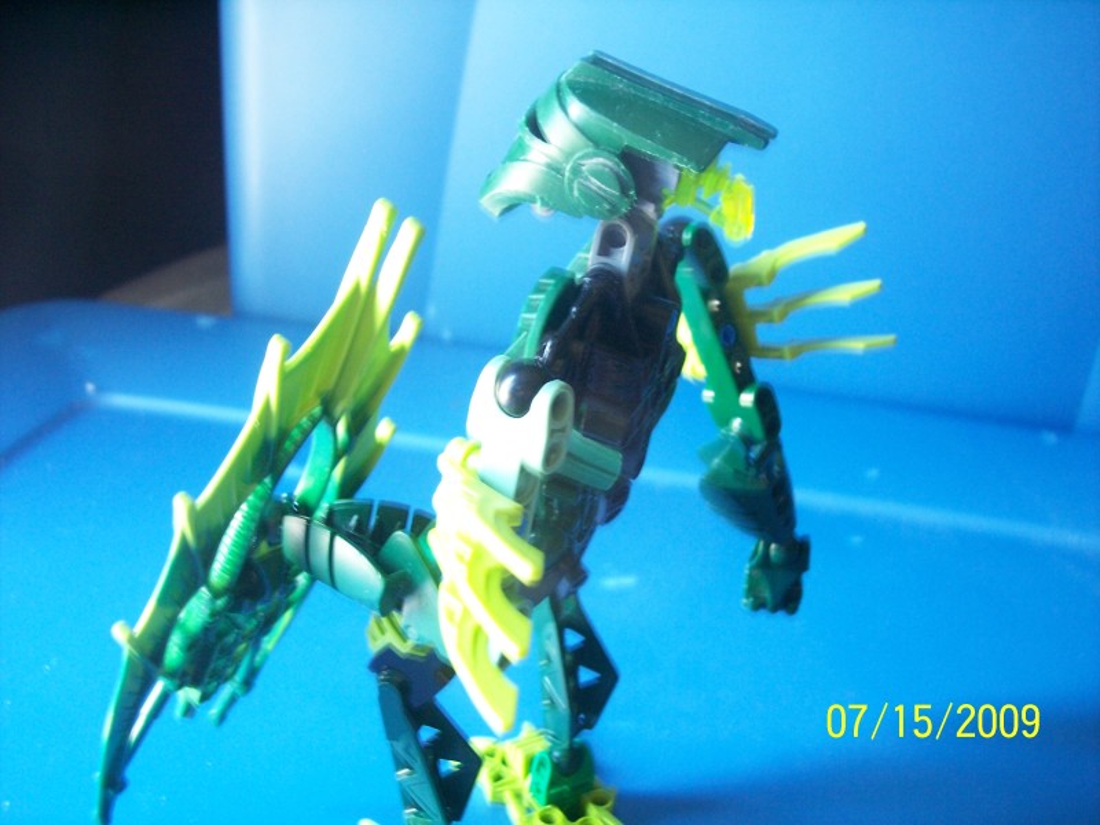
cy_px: 412
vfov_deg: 36.8
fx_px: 1239
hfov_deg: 47.9
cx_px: 550
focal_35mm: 39
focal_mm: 8
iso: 200
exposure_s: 1/4
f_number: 3.4
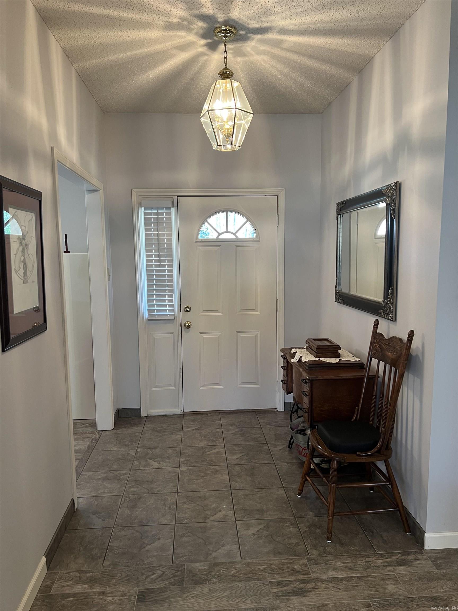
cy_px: 306
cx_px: 229
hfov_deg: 53.1
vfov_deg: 67.3
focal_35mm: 26
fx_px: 459
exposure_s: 1/60
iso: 125
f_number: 1.5
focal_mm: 5.7
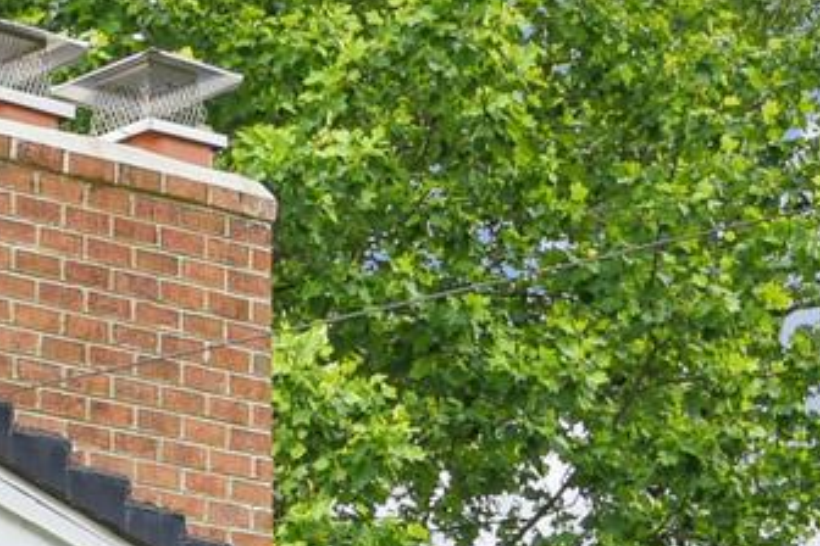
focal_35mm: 177
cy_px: 1225
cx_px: -1054
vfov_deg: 7.3
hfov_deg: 10.3
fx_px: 4031
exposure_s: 1/500
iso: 400
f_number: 8
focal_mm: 29
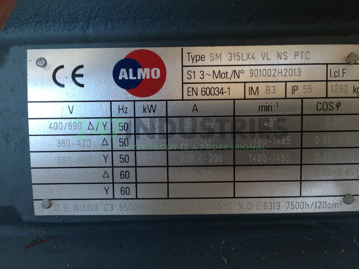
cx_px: 180
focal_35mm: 33
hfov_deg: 55.4
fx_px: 342
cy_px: 134
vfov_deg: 42.9
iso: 64
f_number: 2.4
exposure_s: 1/60
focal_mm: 4.12
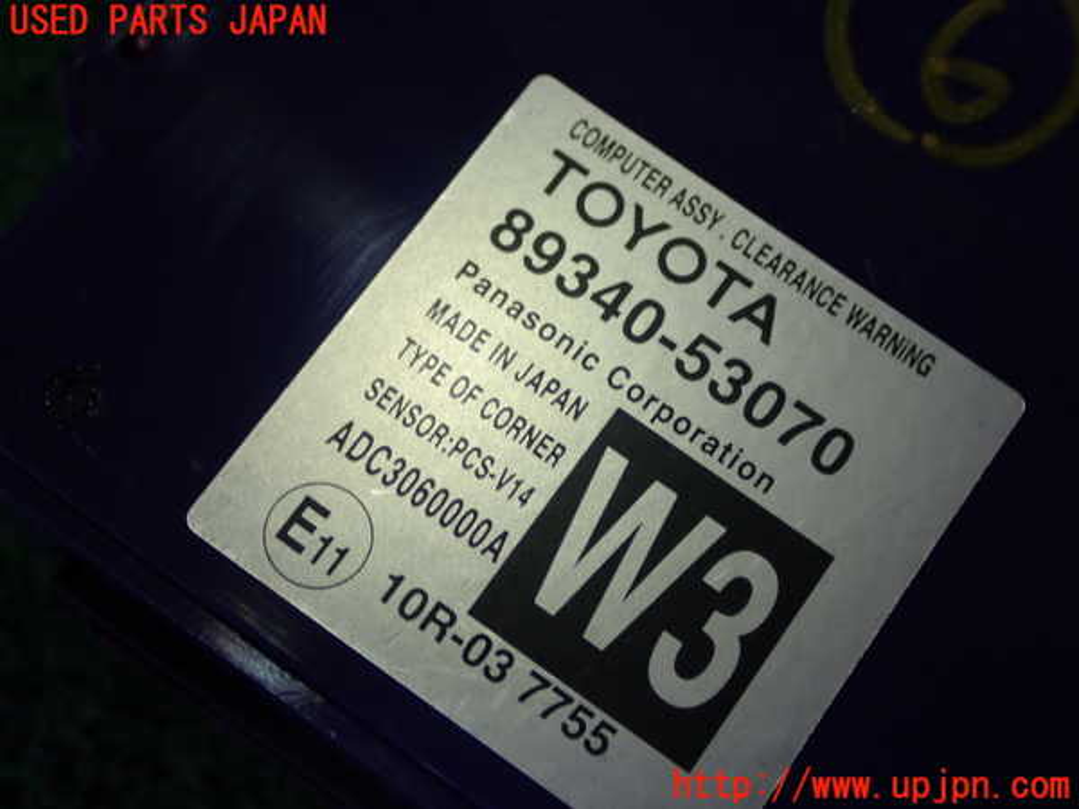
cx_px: 540
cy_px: 404
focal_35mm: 62
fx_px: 1933
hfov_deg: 31.2
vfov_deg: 23.7
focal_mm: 11.09
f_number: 3.6
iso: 200
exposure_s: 1/100
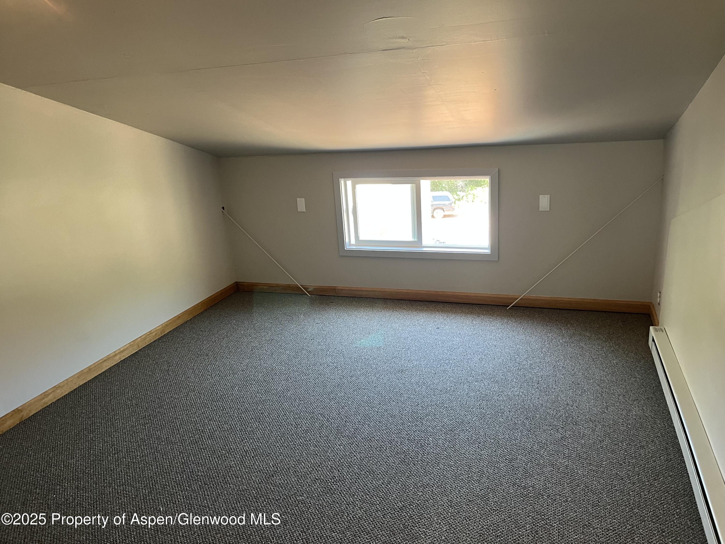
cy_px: 272
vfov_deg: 53.1
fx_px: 545
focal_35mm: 26
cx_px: 362
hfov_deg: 67.3
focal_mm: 5.1
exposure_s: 1/60
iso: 160
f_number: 1.6
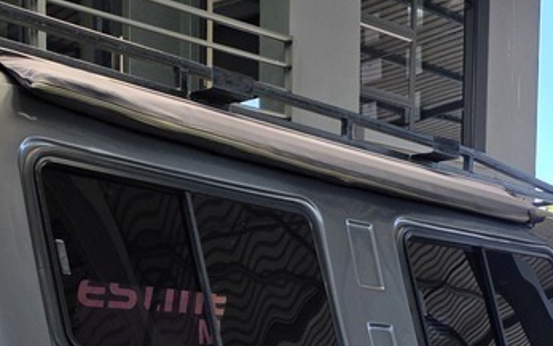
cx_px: 199
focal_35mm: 72
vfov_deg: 17.1
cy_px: 438
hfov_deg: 28.5
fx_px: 1085
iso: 50
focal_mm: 6.25
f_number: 1.7
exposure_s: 1/359
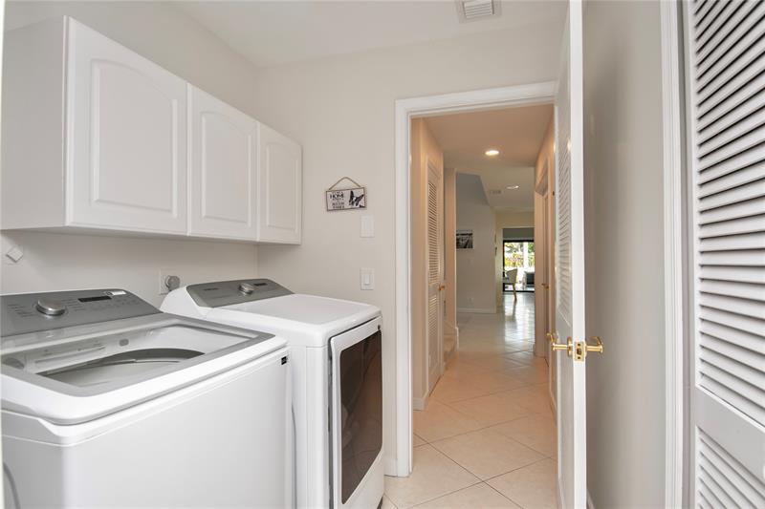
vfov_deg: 67.4
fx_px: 382
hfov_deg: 90.0
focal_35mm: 18
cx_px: 382
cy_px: 254
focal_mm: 12
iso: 800
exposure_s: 1/100
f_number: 5
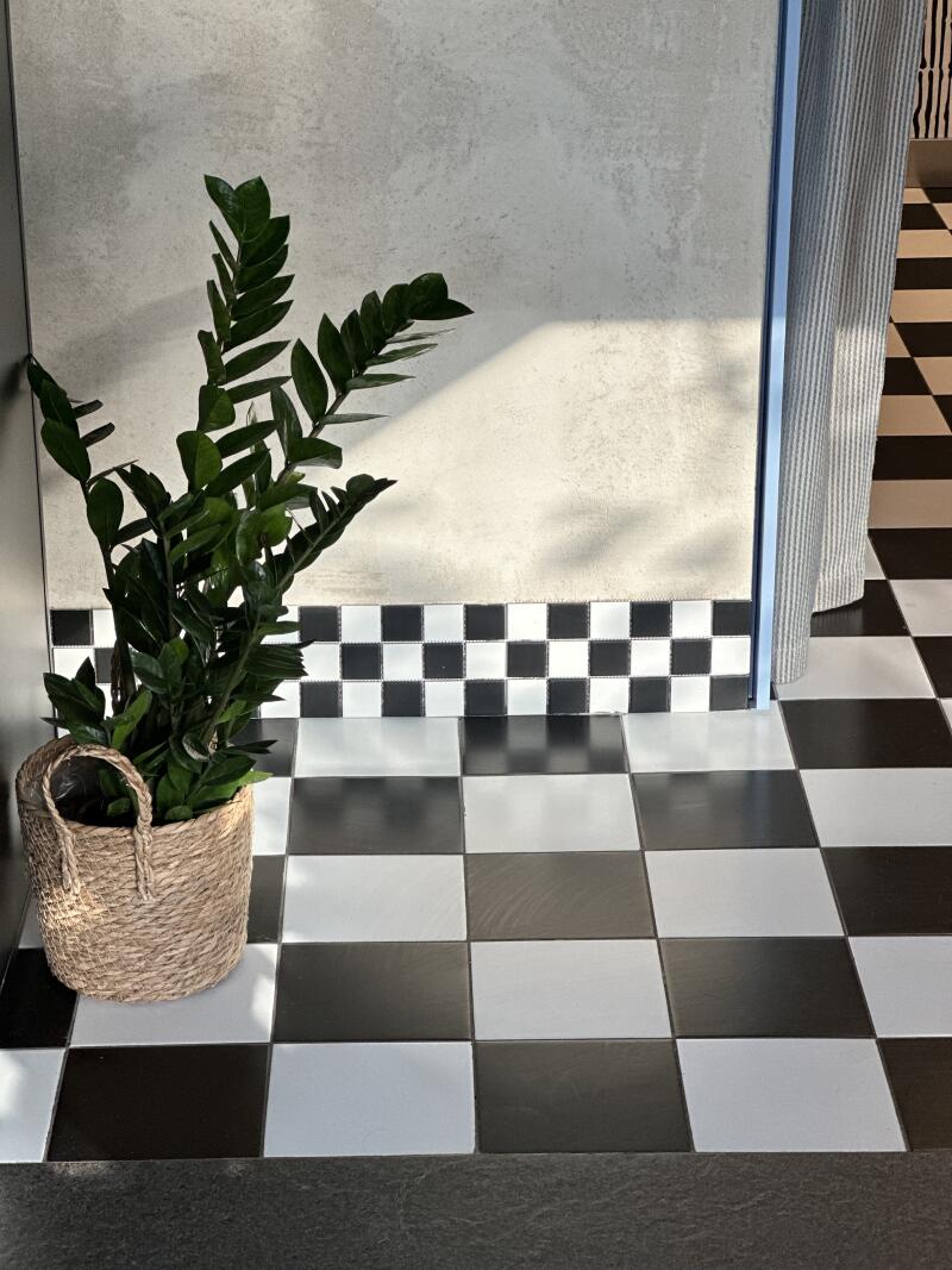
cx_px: 476
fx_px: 2824
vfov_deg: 25.3
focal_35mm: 77
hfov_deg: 19.1
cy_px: 635
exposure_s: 1/100
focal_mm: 9
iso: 160
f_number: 2.8
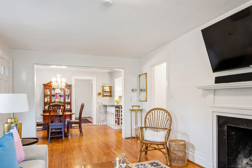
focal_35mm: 23
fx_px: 161
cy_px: 86
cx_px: 128
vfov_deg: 55.1
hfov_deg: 76.1
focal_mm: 10
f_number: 8
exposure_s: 1.3
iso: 100
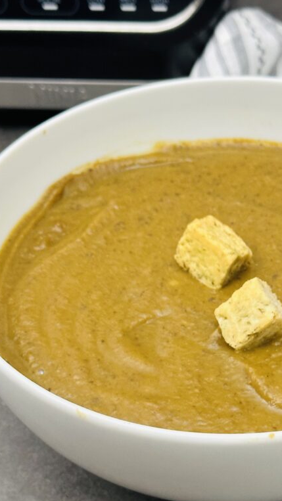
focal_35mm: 74
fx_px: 984
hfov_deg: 16.2
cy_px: 306
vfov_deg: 28.5
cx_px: 226
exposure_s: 1/50
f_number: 1.78
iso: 250
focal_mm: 6.86
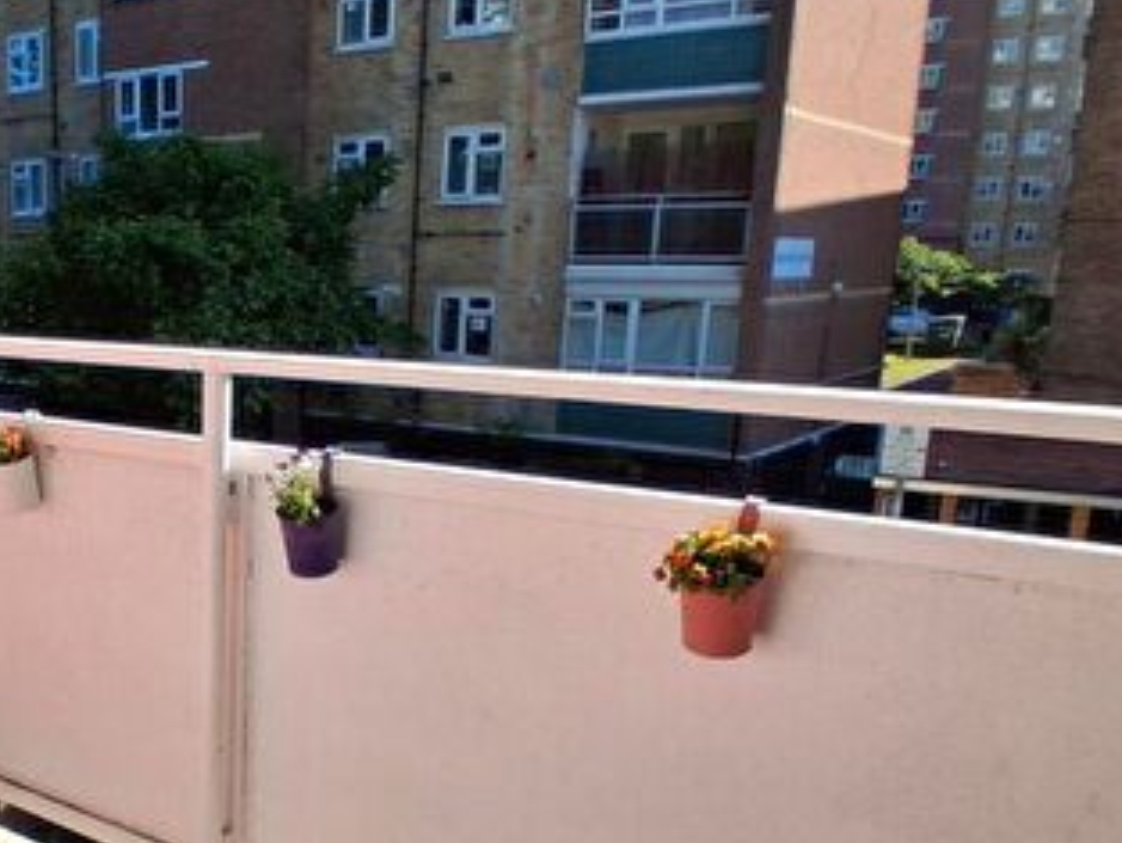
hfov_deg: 45.2
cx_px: 147
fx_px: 1232
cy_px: 551
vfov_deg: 37.4
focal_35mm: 38
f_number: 2.2
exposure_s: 1/1464
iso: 50
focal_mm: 1.4
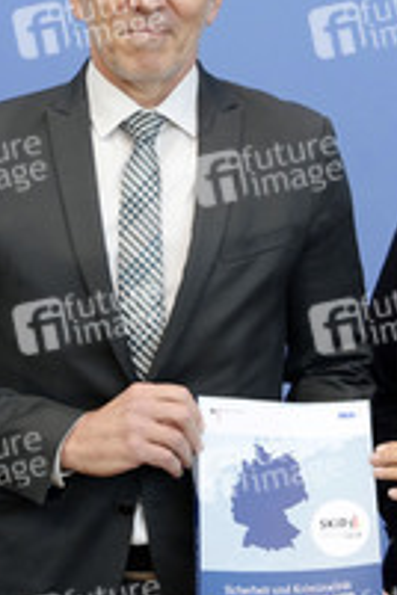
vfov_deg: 18.2
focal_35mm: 112
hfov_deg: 12.2
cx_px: 307
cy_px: 246
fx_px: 1853
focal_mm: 50
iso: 4000
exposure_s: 1/640
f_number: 5
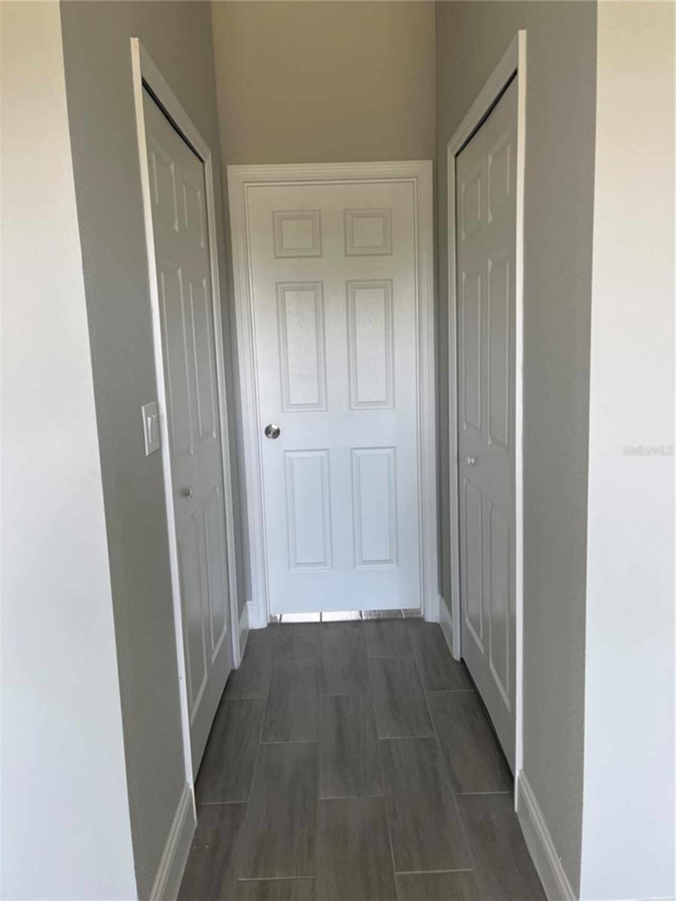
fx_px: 677
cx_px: 338
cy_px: 450
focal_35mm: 26
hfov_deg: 53.1
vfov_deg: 67.3
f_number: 1.6
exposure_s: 1/60
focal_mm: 5.1
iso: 80
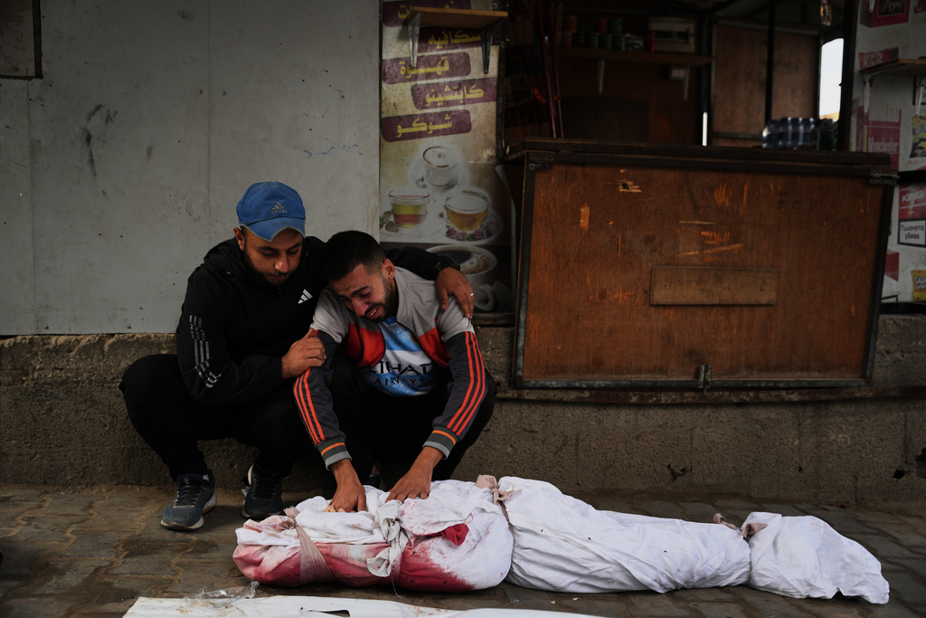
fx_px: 926
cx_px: 463
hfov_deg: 53.1
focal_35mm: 36
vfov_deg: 36.9
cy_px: 309
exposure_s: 1/800
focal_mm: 36
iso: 200
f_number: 2.8
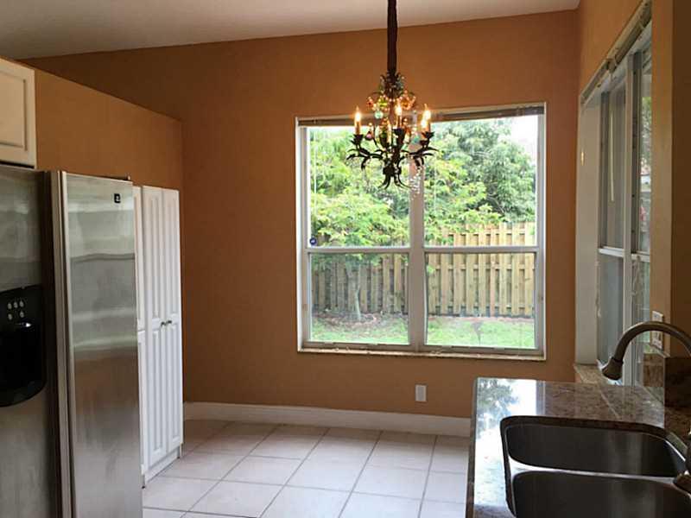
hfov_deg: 61.7
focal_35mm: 29
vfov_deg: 48.2
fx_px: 579
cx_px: 346
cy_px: 259
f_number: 2.2
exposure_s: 1/120
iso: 40
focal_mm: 4.15
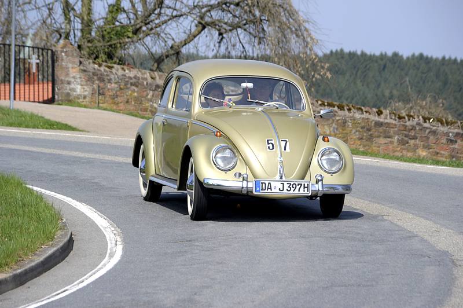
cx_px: 232
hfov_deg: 10.6
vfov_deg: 7.0
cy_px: 154
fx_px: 2506
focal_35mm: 195
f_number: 11
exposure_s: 1/320
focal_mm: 195
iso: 200
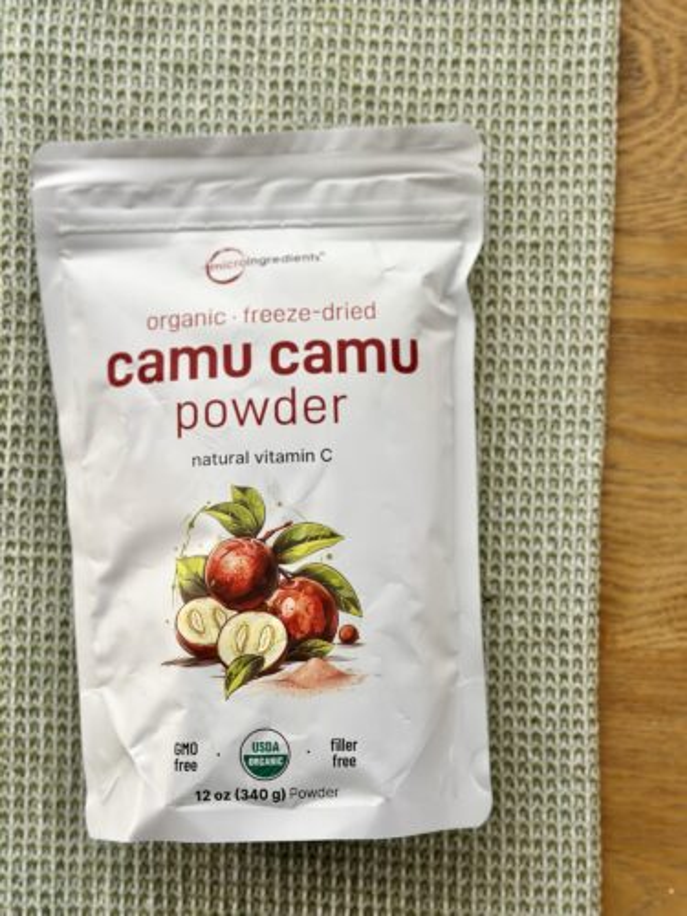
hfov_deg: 30.3
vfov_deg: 39.7
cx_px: 344
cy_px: 458
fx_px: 1270
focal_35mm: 48
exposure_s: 1/199
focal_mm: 6.86
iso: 80
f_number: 1.78
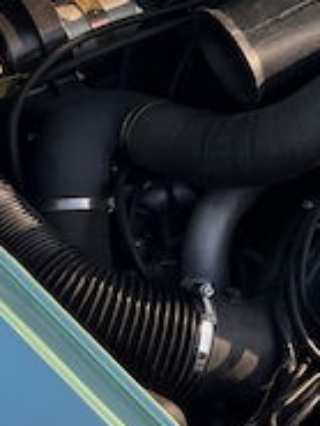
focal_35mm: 90
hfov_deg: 15.2
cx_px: 486
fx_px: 1108
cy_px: 12
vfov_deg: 21.1
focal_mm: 5.7
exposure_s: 1/917
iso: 50
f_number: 1.5
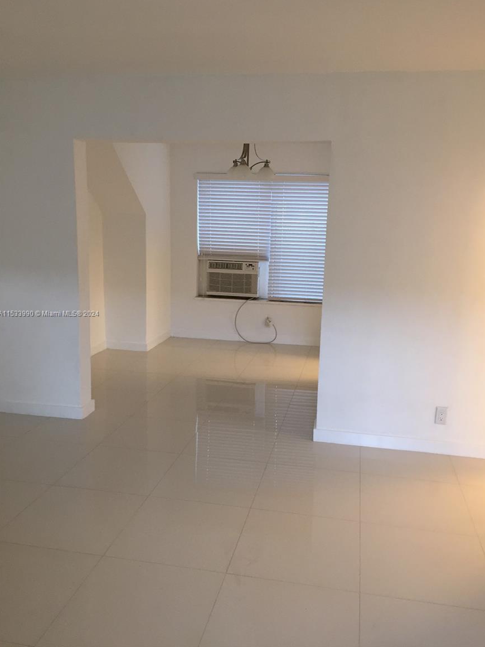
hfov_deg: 46.8
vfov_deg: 60.0
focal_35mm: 30
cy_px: 314
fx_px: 560
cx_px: 248
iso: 80
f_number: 2.2
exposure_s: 1/30
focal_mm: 4.15
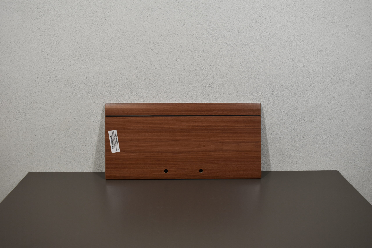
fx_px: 403
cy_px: 124
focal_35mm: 39
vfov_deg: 34.2
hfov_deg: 49.6
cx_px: 186
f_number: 5.6
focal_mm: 26
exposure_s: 1/125
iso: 400
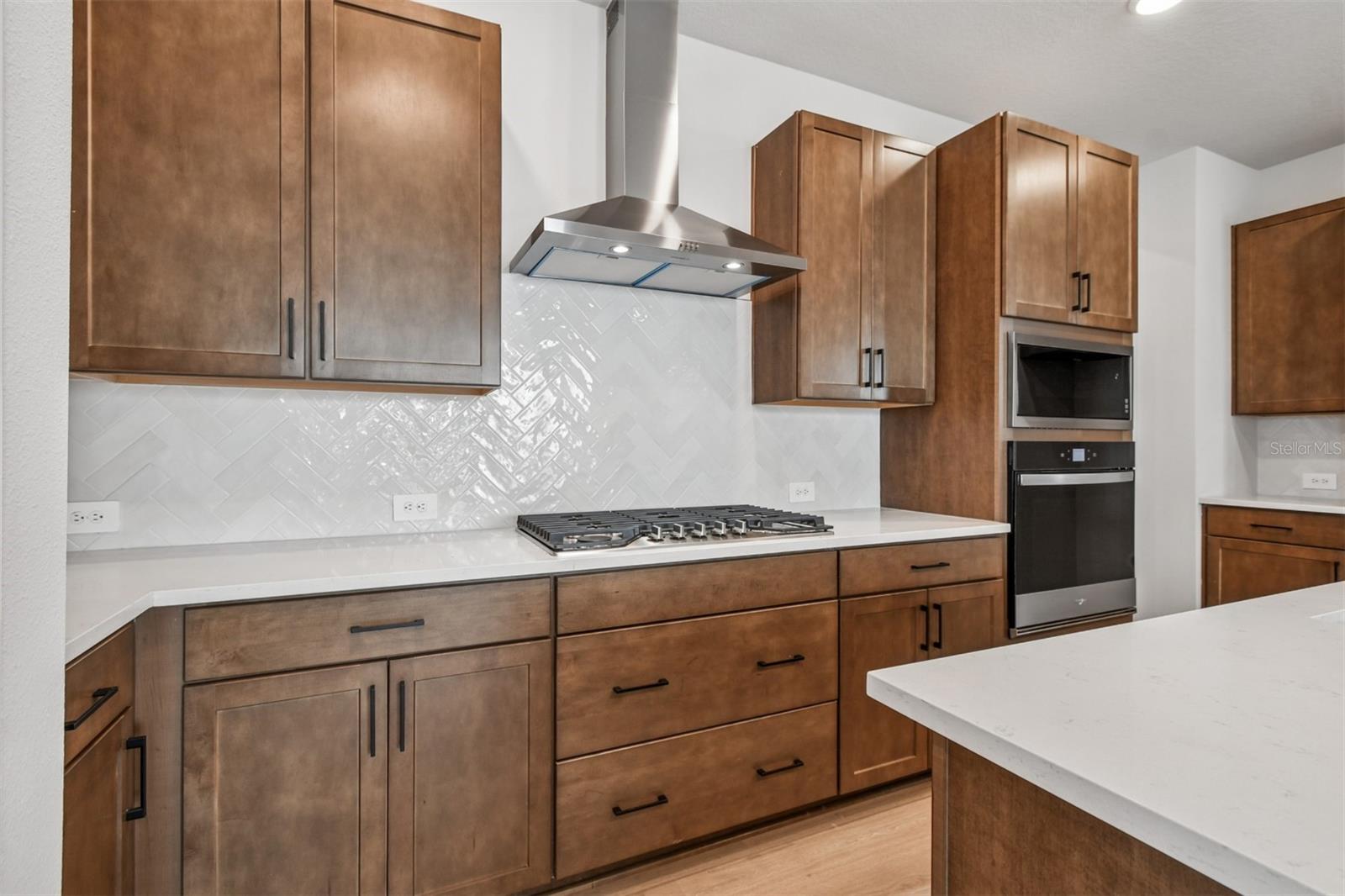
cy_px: 448
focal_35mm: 15
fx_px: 560
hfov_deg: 100.4
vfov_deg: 77.3
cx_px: 672
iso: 100
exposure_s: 1/40
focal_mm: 10
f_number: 7.1
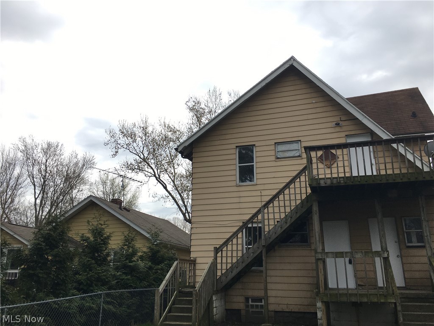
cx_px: 217
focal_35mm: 29
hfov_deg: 61.7
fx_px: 364
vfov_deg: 48.2
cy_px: 163
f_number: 2.2
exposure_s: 1/1083
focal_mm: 4.15
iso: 25
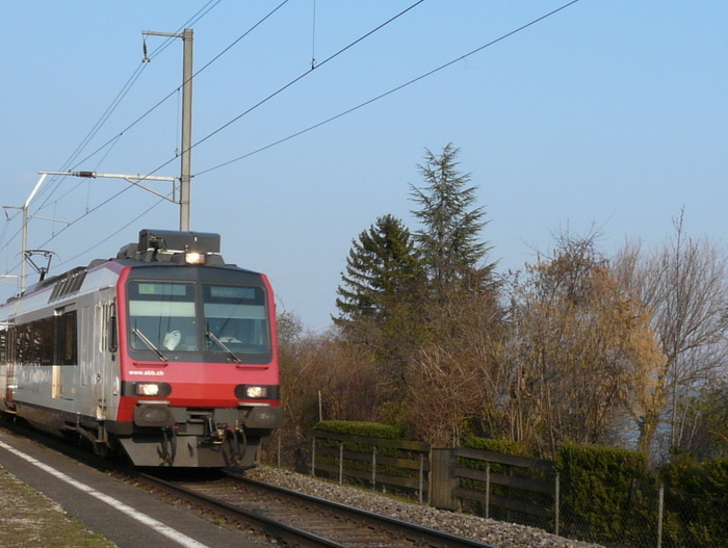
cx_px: 242
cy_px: 302
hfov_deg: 46.0
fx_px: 842
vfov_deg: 36.0
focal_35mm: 40
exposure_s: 1/250
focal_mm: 4.6
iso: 100
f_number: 5.6
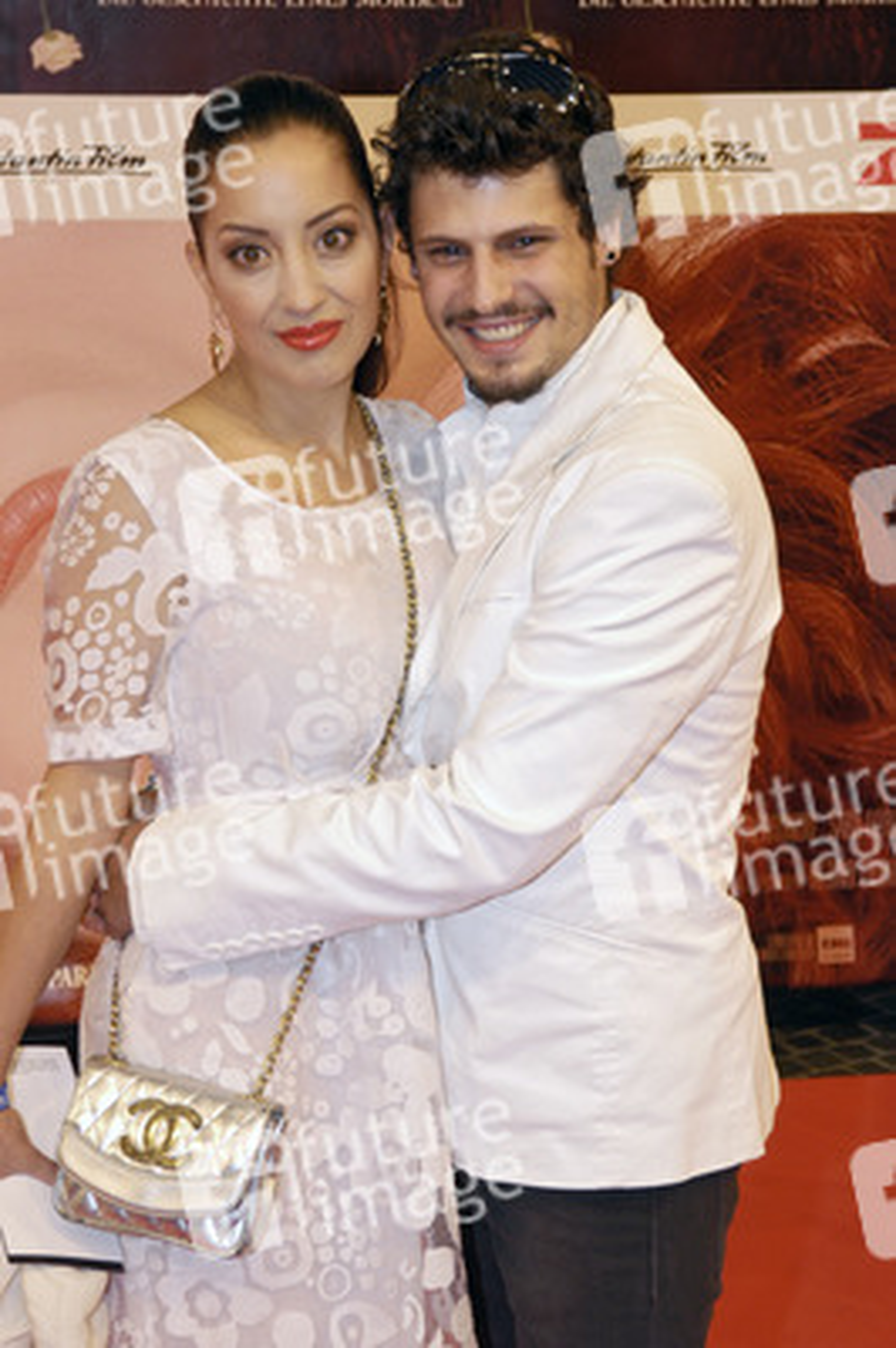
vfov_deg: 23.4
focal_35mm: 87
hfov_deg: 15.7
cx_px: 448
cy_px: 674
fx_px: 3253
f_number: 5.6
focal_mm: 58
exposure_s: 1/100
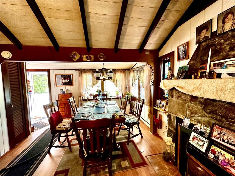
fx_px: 95
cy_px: 88
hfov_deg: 102.1
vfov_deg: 85.7
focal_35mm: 14
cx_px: 118
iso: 320
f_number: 2.2
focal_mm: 2.22
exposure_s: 1/60
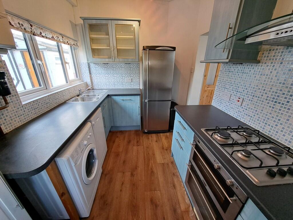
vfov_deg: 89.9
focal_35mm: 13
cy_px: 110
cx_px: 146
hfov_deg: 106.2
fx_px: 110
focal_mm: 1.74
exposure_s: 1/50
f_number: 2.2
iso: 50
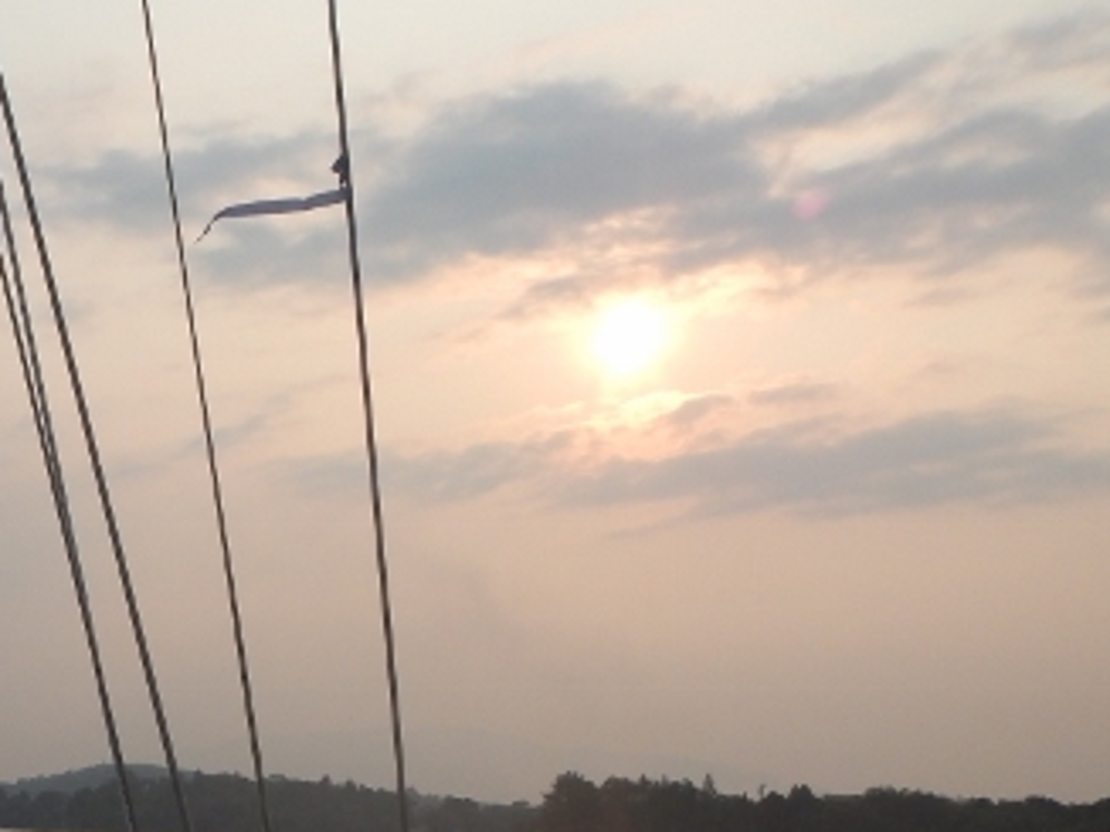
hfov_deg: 30.2
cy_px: 769
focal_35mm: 60
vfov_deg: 23.7
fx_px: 1923
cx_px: 27
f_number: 3.9
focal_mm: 5
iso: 125
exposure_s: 1/1250
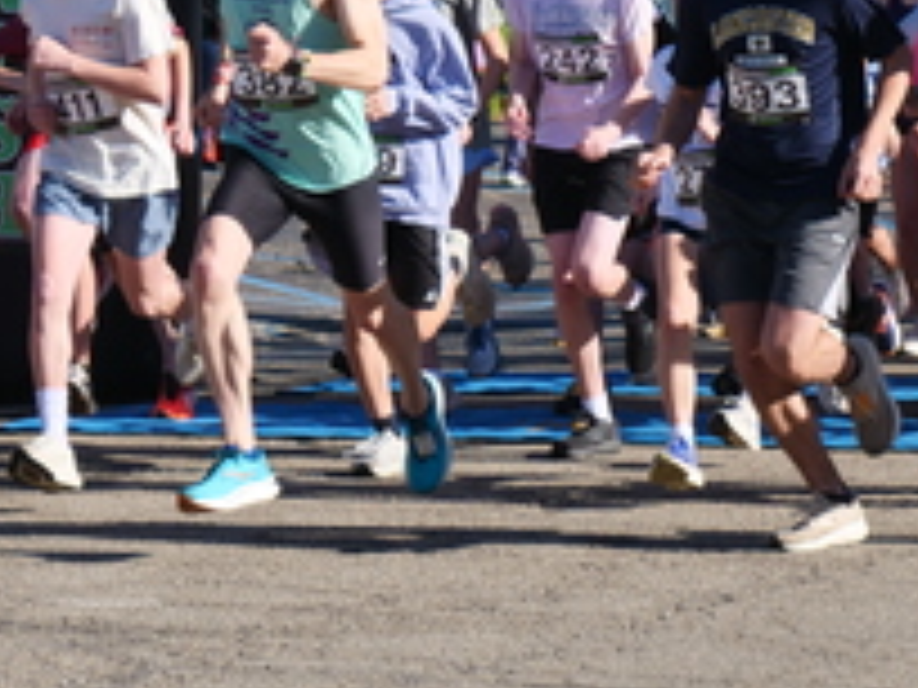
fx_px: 6444
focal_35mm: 243
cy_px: 74
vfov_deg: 6.1
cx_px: 819
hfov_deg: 8.1
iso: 200
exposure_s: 1/400
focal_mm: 45
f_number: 6.3
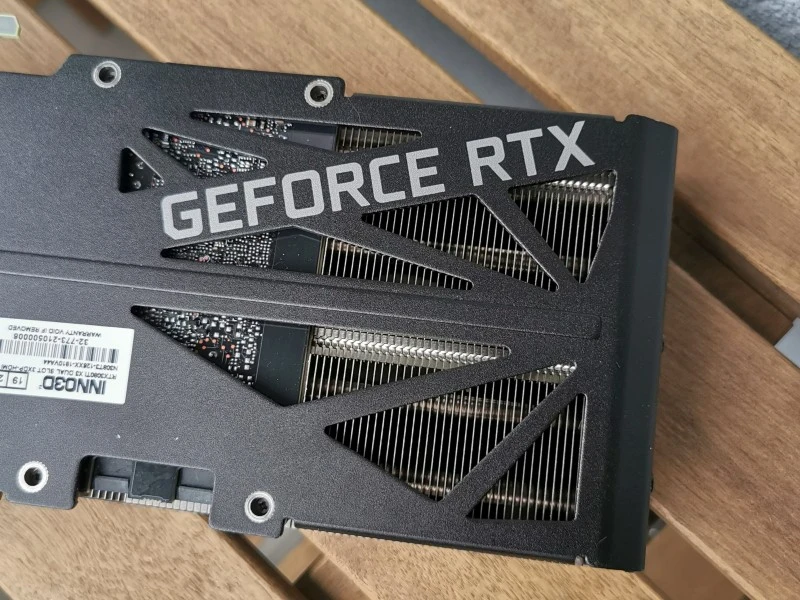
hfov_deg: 47.9
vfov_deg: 36.8
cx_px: 400
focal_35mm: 39
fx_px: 901
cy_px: 300
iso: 250
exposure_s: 1/100
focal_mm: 5.56
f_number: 1.6
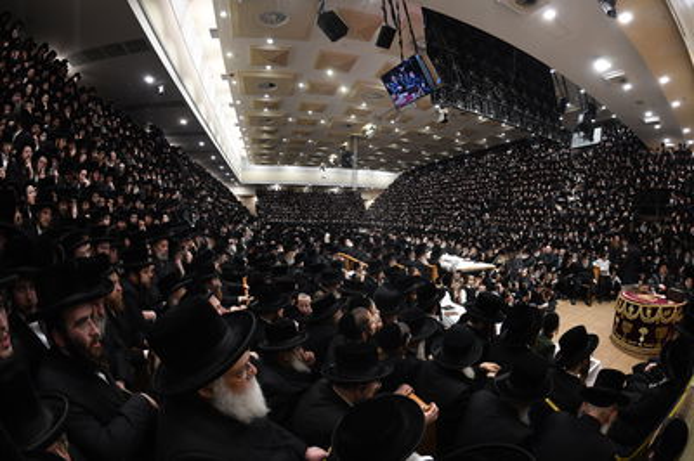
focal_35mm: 15
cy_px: 230
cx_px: 347
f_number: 4.5
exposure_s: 1/100
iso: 1250
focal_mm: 15
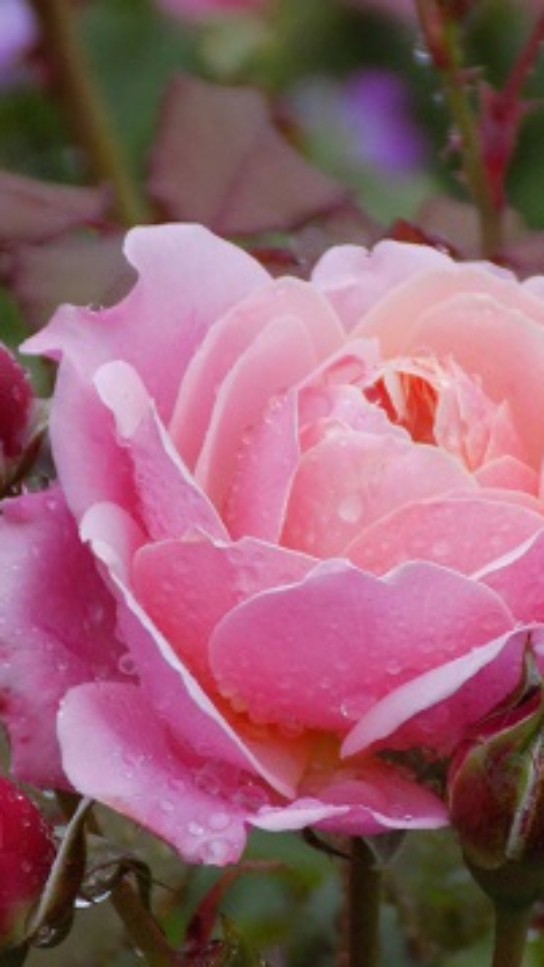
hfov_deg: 4.4
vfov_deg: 7.8
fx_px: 7124
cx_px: 390
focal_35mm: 278
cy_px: 485
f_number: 5.4
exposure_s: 1/30
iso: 320
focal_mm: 33.7
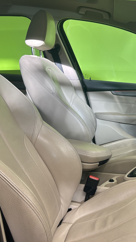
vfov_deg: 52.8
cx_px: 127
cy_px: 121
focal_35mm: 38
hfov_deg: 29.6
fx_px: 244
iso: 64
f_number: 1.5
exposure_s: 1/100
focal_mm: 5.7
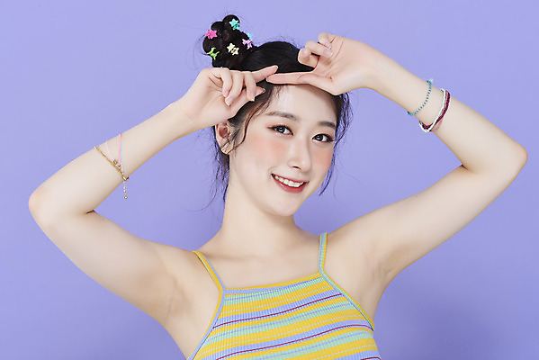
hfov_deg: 19.4
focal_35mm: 105
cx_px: 270
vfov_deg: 13.1
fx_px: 1573
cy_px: 180
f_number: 11
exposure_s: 1/125
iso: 64
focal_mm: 105
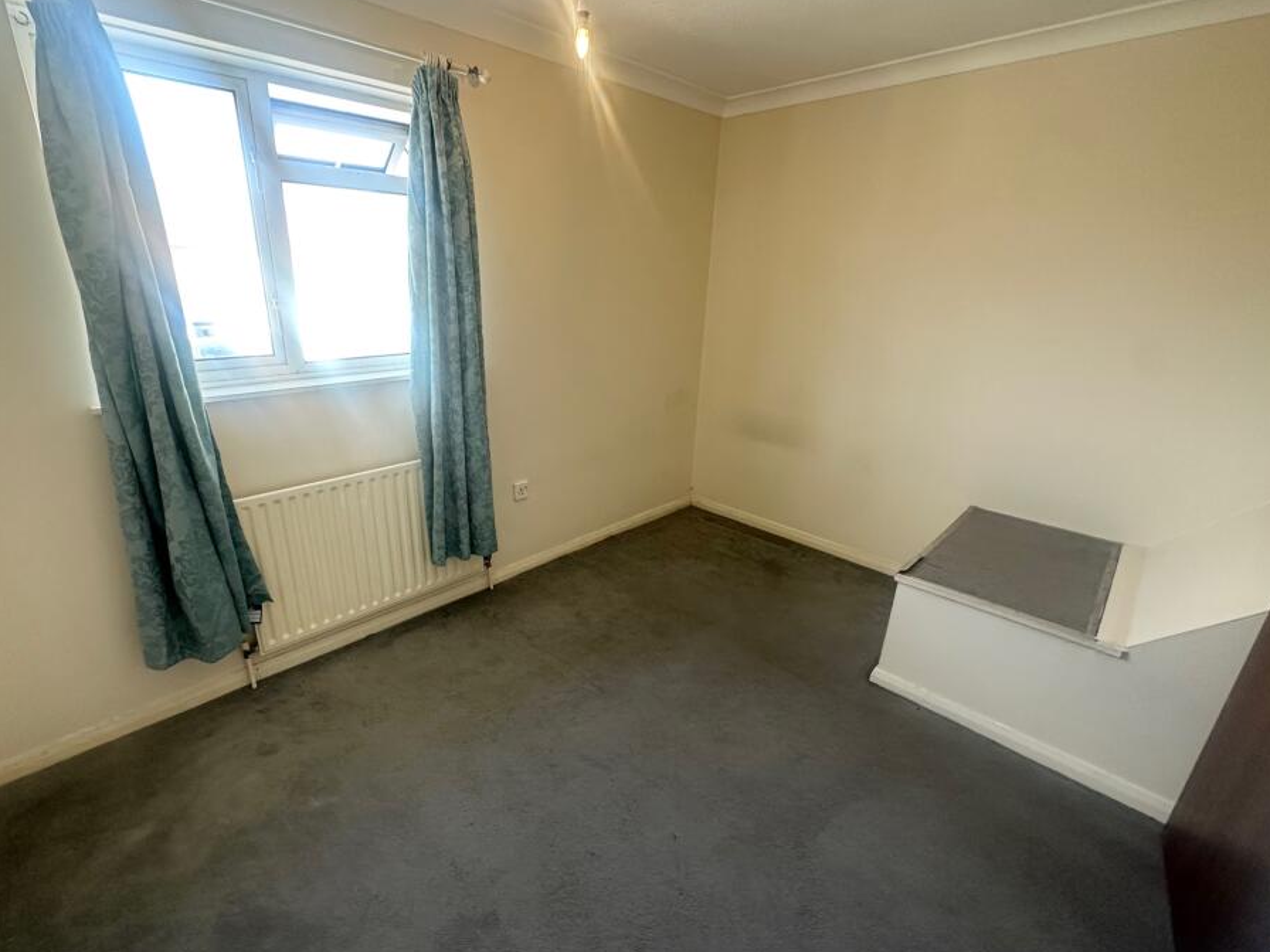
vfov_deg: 78.1
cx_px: 584
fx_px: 587
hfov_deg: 94.3
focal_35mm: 16
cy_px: 483
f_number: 2.2
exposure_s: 1/99
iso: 125
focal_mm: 2.22
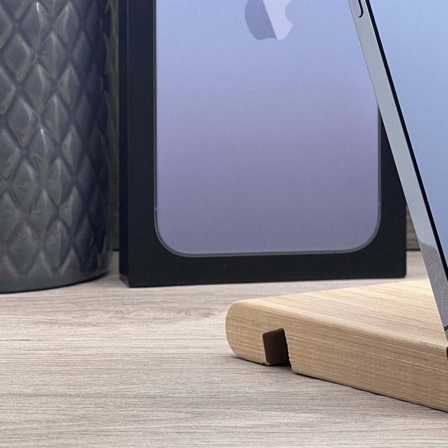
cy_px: 120
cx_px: 481
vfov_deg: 11.3
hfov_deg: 11.1
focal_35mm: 155
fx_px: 2270
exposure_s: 1/100
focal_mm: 9
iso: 80
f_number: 2.8
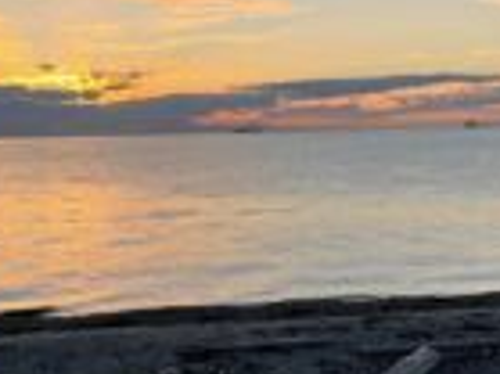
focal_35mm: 75
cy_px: 216
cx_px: 90
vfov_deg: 19.6
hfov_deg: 25.5
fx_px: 1082
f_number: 1.6
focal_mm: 5.1
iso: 32
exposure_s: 1/1353
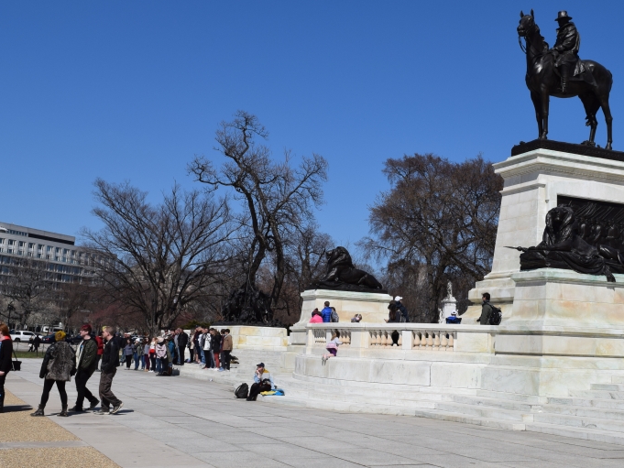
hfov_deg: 36.6
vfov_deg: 28.0
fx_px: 938
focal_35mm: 52
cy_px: 180
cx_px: 390
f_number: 11
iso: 200
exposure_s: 1/500
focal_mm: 24
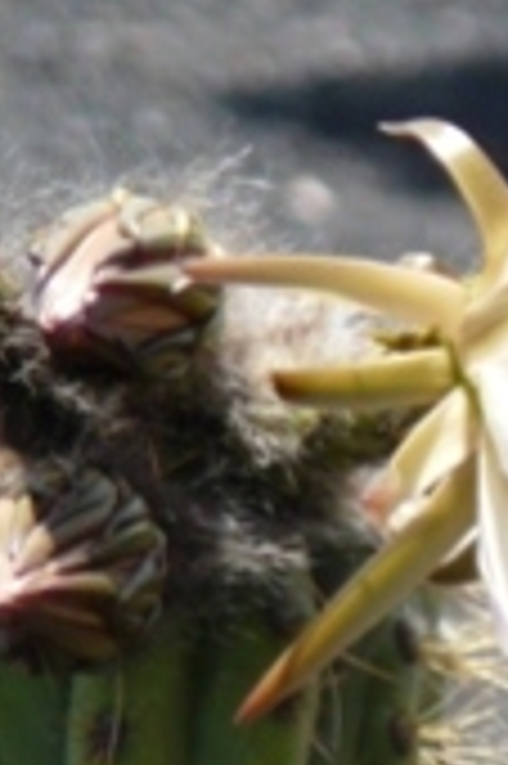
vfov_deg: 1.0
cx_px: 933
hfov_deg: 0.7
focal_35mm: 2093
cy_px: 1040
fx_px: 44389
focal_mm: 81.1
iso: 100
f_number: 5
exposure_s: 1/250
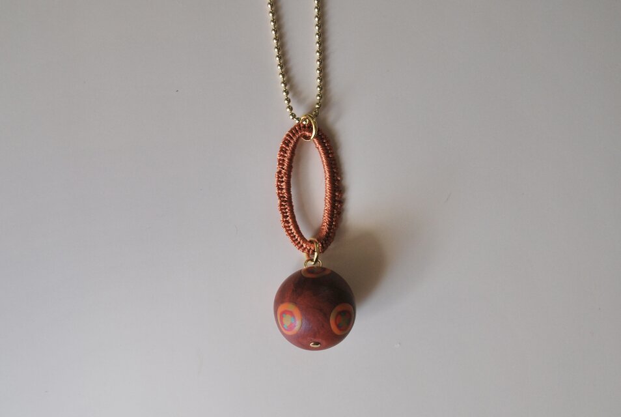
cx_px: 310
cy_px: 208
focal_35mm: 39
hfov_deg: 49.5
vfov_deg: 34.3
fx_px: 674
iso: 200
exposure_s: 1/80
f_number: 4.5
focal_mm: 26
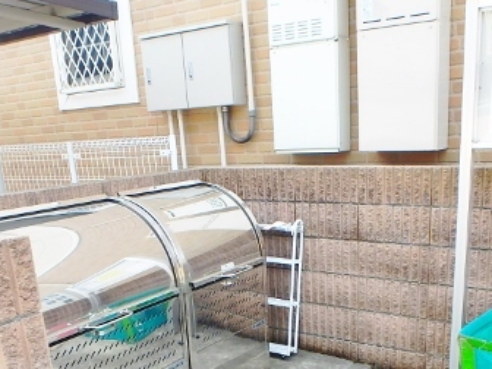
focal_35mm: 40
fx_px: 569
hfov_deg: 46.7
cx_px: 275
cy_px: 328
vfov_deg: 34.1
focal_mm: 3.7
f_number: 3.5
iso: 125
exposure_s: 1/250
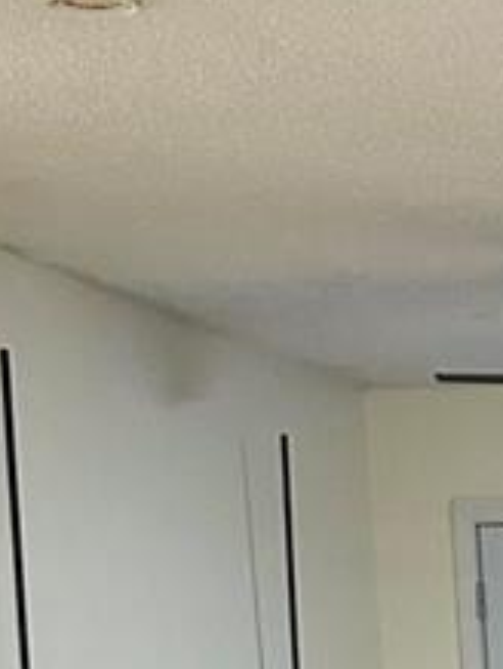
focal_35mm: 132
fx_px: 2552
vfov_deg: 12.9
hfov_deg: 10.4
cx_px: 972
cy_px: 1359
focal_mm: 6.86
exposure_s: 1/60
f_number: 1.78
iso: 500
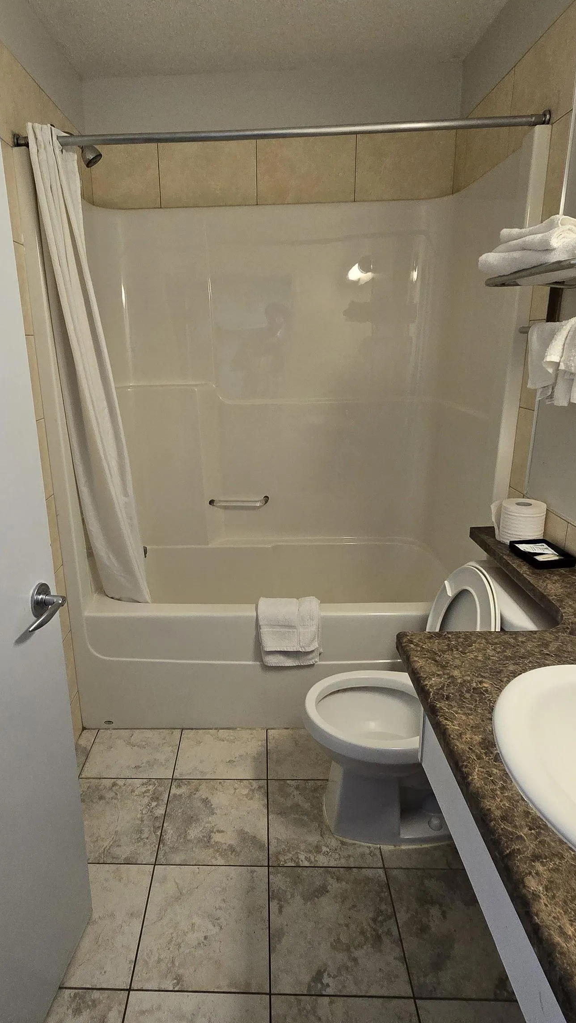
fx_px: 516
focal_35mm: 19
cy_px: 510
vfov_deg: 89.6
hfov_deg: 58.0
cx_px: 236
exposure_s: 1/60
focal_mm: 2.2
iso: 320
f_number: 2.2
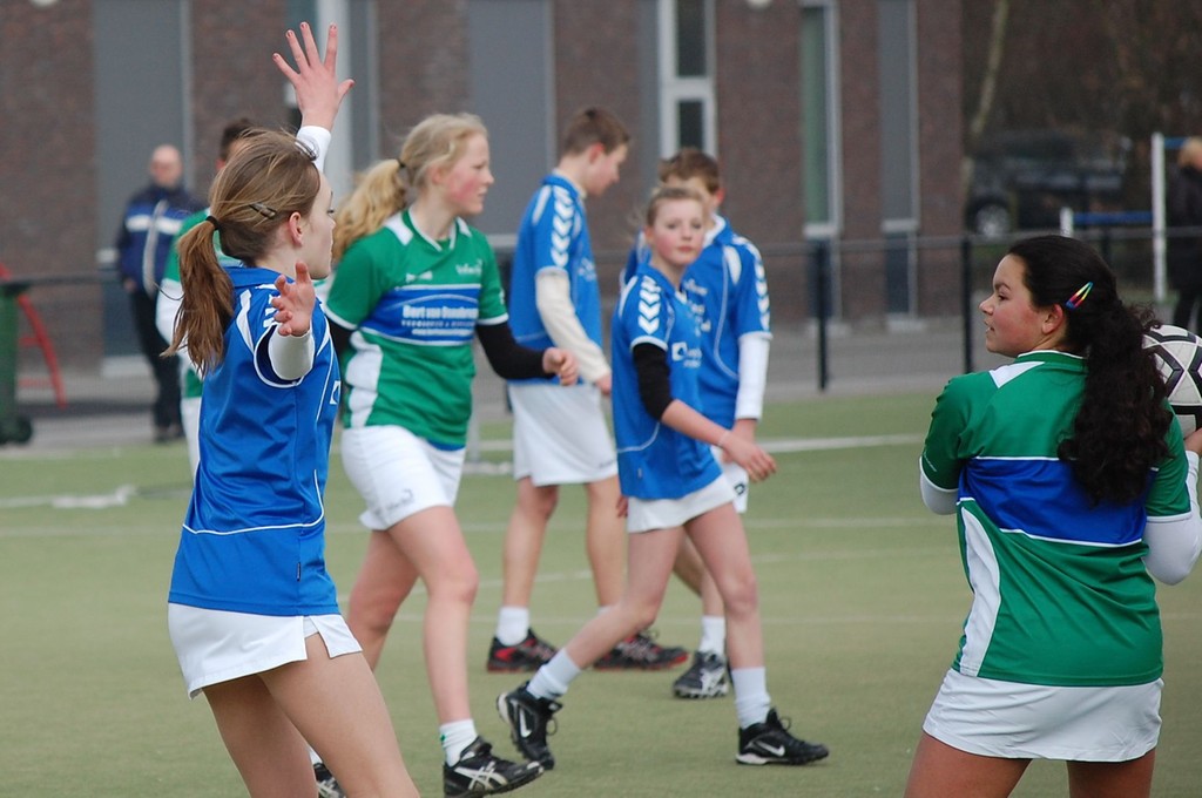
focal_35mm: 202
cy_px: 399
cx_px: 601
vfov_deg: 6.8
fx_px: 6753
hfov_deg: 10.2
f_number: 5
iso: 400
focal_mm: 135
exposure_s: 1/800
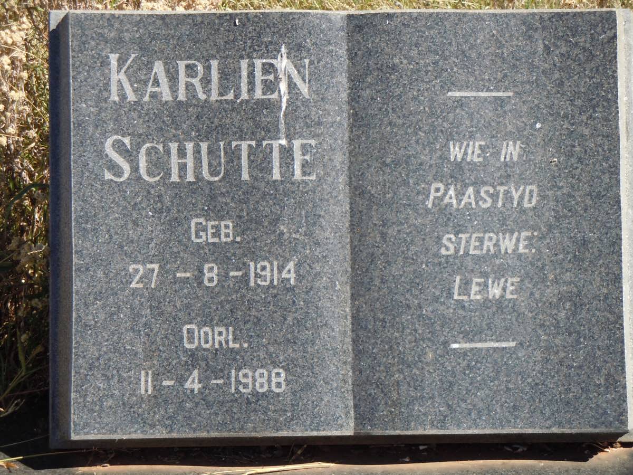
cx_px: 316
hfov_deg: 17.0
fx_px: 2121
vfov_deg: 12.8
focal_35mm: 116
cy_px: 238
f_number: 4.6
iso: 200
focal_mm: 20.9
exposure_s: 1/640
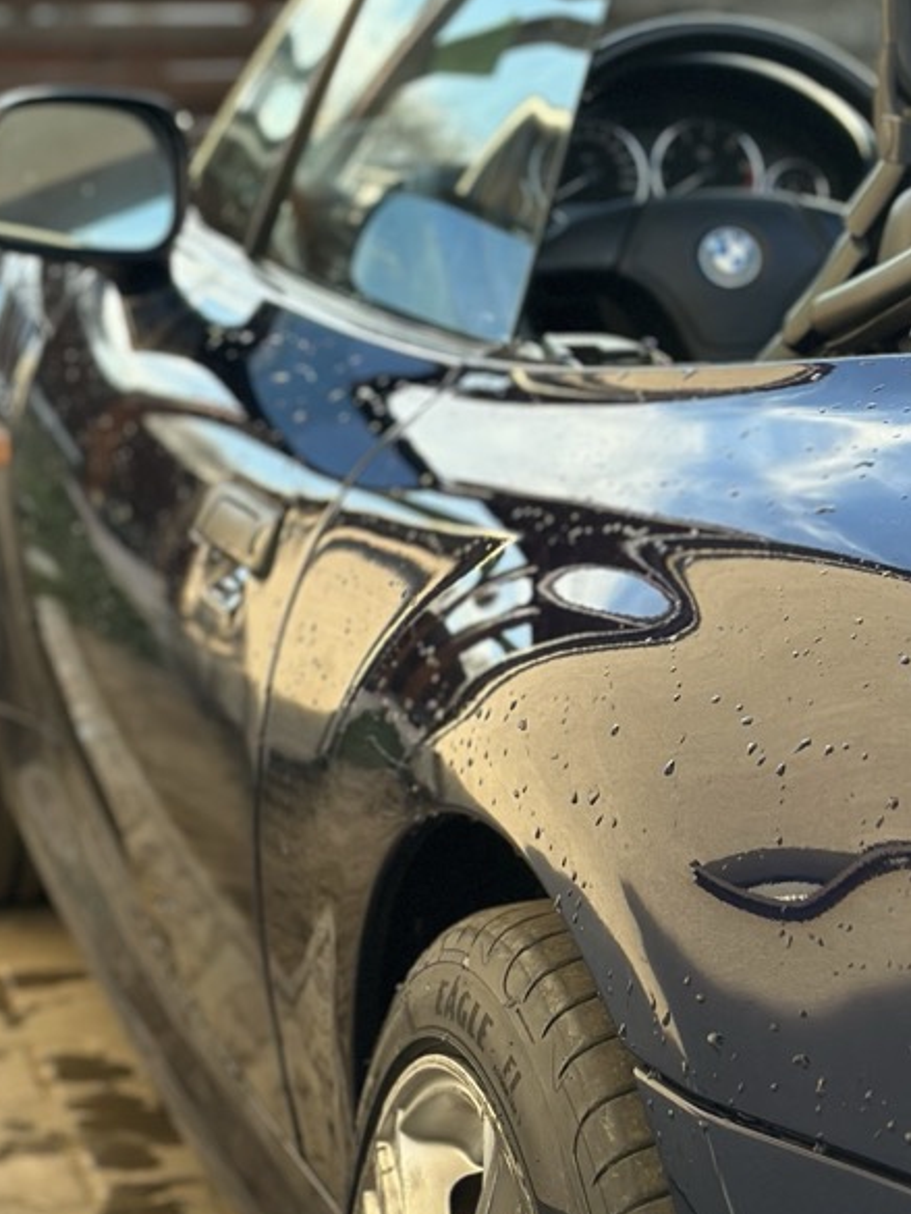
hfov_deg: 14.1
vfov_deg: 18.6
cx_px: 650
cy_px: 282
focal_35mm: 105
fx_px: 3683
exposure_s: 1/529
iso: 80
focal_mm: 6.86
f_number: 1.78
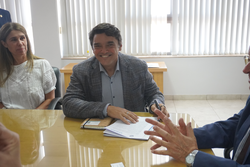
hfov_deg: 49.6
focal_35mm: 39
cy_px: 84
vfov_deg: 34.2
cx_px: 125
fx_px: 271
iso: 2500
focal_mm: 26
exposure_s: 1/160
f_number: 4.5
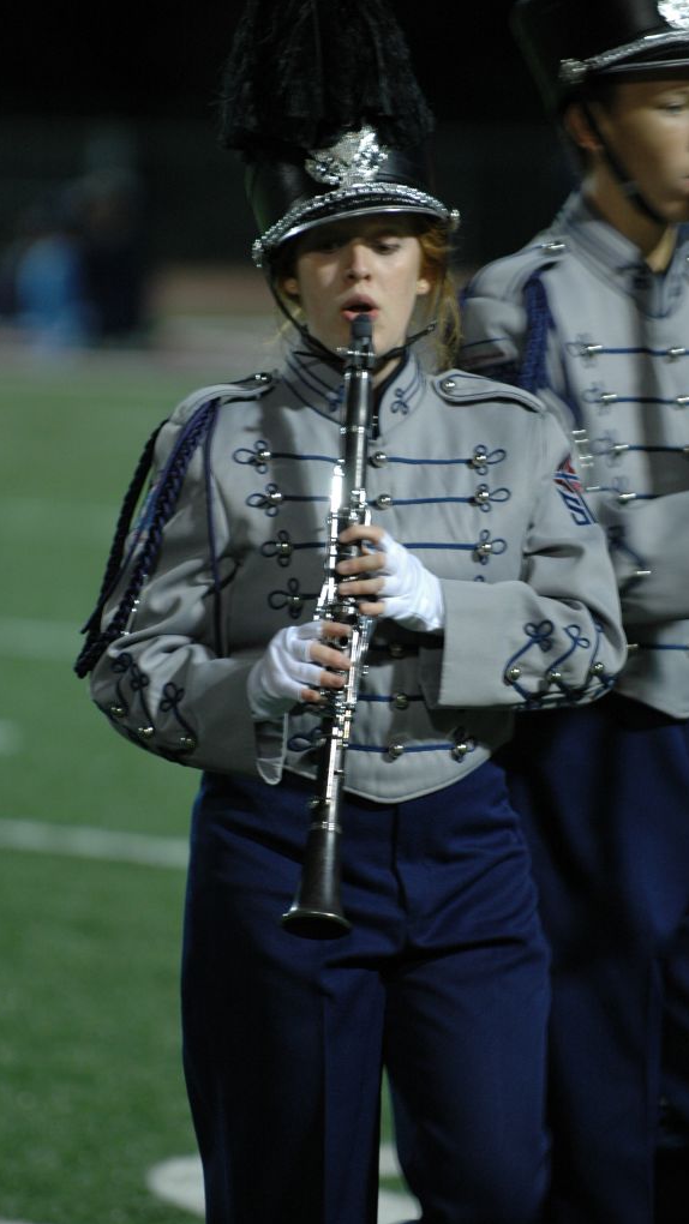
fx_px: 10228
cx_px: 306
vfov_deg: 6.9
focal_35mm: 315
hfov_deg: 3.9
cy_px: 613
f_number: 2.8
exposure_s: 1/60
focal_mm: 200
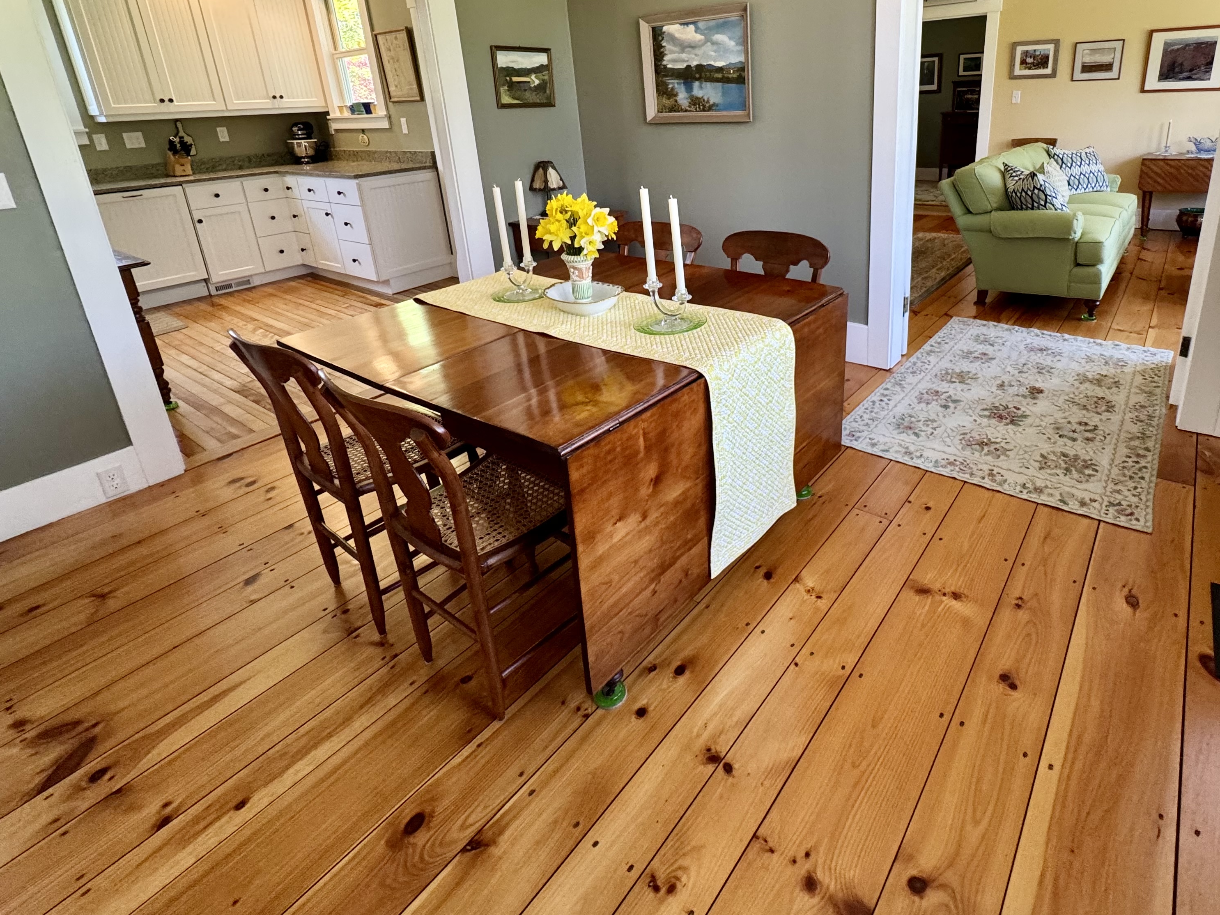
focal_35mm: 19
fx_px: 670
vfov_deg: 66.9
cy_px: 310
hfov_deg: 83.9
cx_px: 715
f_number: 2.2
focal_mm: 2.22
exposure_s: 1/120
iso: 250
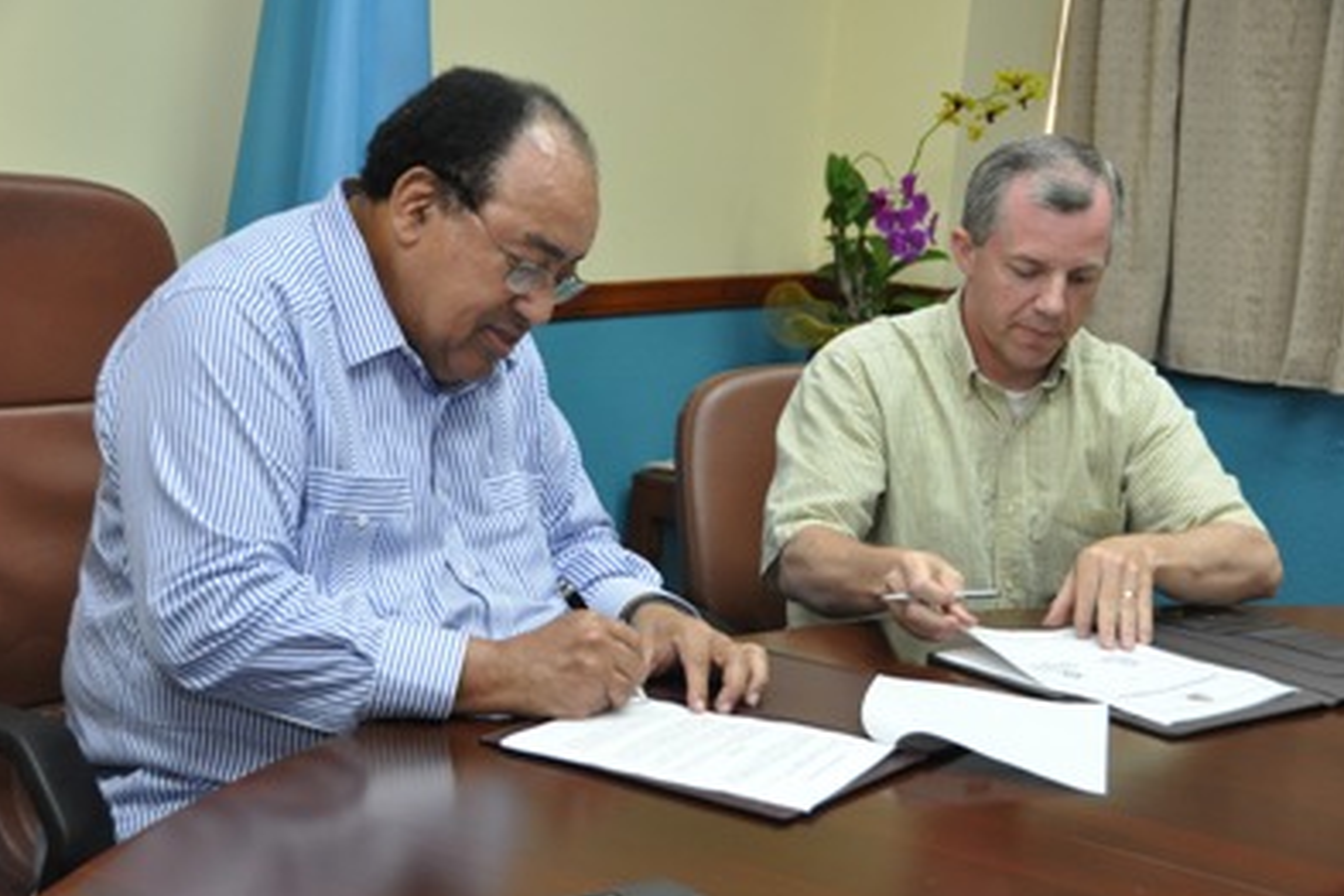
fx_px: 2501
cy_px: 451
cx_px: 665
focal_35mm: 67
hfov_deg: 30.1
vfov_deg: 20.3
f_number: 5.6
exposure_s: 1/60
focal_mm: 44
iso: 800
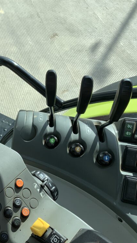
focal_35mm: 43
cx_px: 35
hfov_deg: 27.4
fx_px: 278
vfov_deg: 47.4
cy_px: 121
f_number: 1.8
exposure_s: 1/978
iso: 16
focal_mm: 3
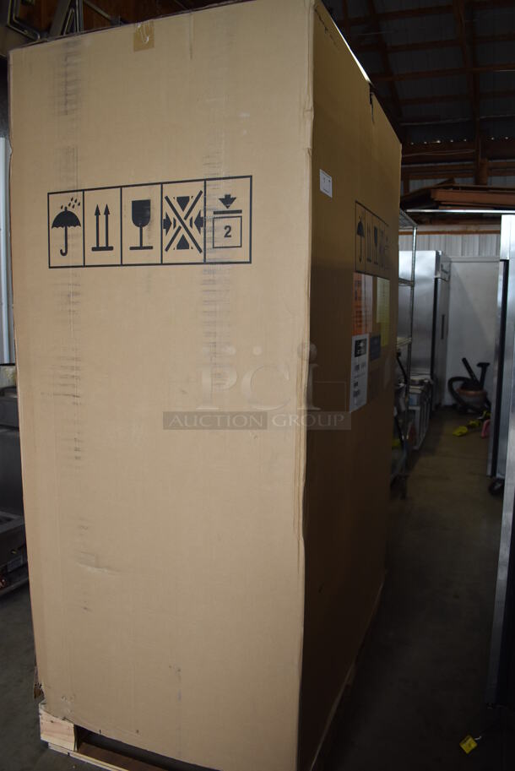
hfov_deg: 48.0
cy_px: 386
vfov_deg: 67.3
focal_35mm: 27
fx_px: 578
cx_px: 258
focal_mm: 18
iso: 560
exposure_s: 1/250
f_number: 3.5
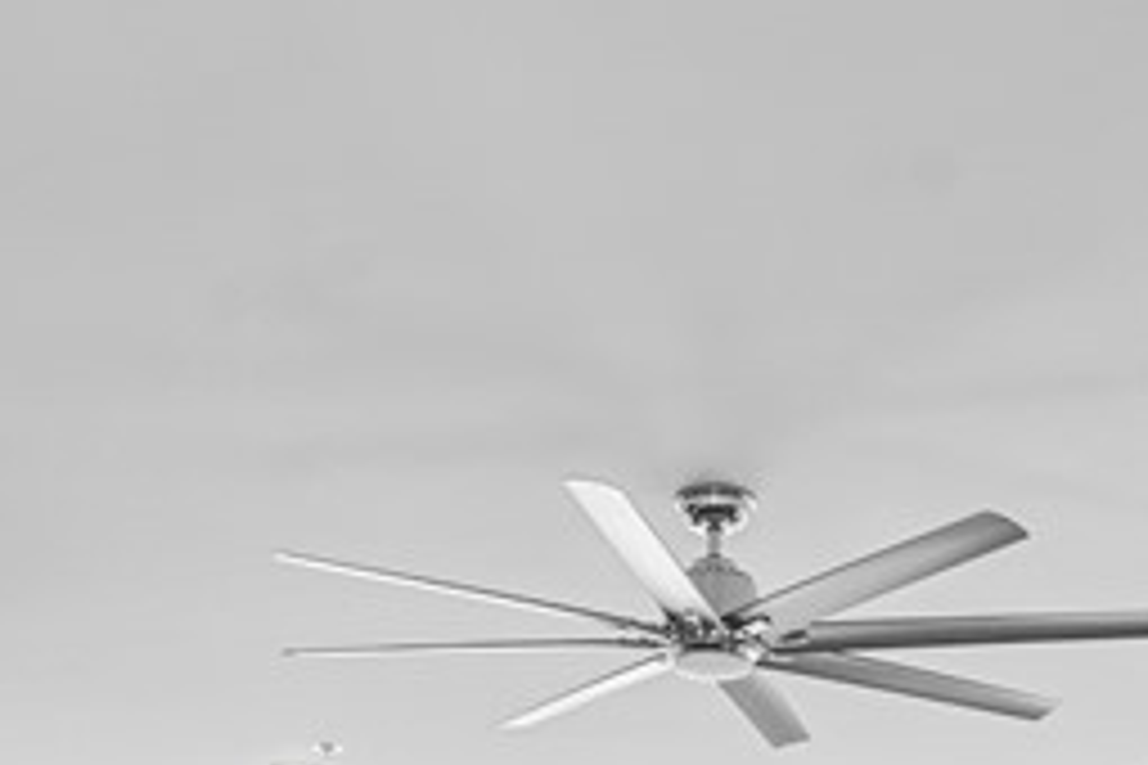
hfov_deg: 31.3
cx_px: 734
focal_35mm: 64
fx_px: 2041
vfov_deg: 18.2
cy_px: 1233
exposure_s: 1/2.5
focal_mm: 15
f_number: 9
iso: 1250
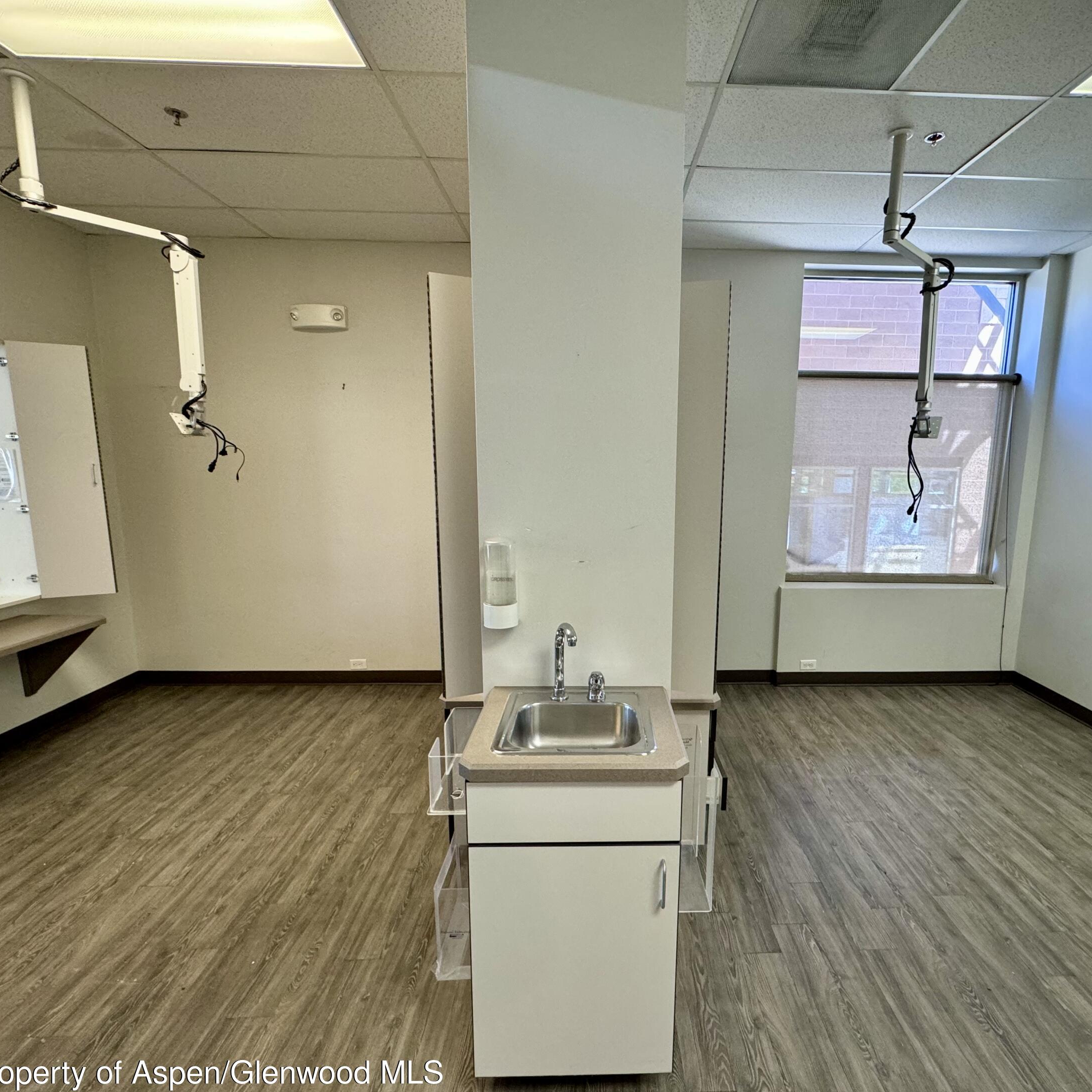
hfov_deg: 83.6
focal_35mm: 17
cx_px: 611
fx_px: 607
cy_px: 562
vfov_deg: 83.9
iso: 250
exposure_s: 1/120
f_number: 2.2
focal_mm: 2.22
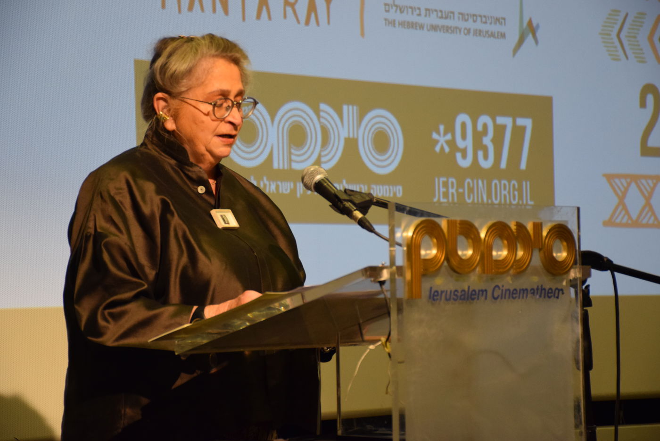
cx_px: 330
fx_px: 2201
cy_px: 220
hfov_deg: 17.1
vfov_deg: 11.4
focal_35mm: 120
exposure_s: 1/60
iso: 1800
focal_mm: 80
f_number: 5.3
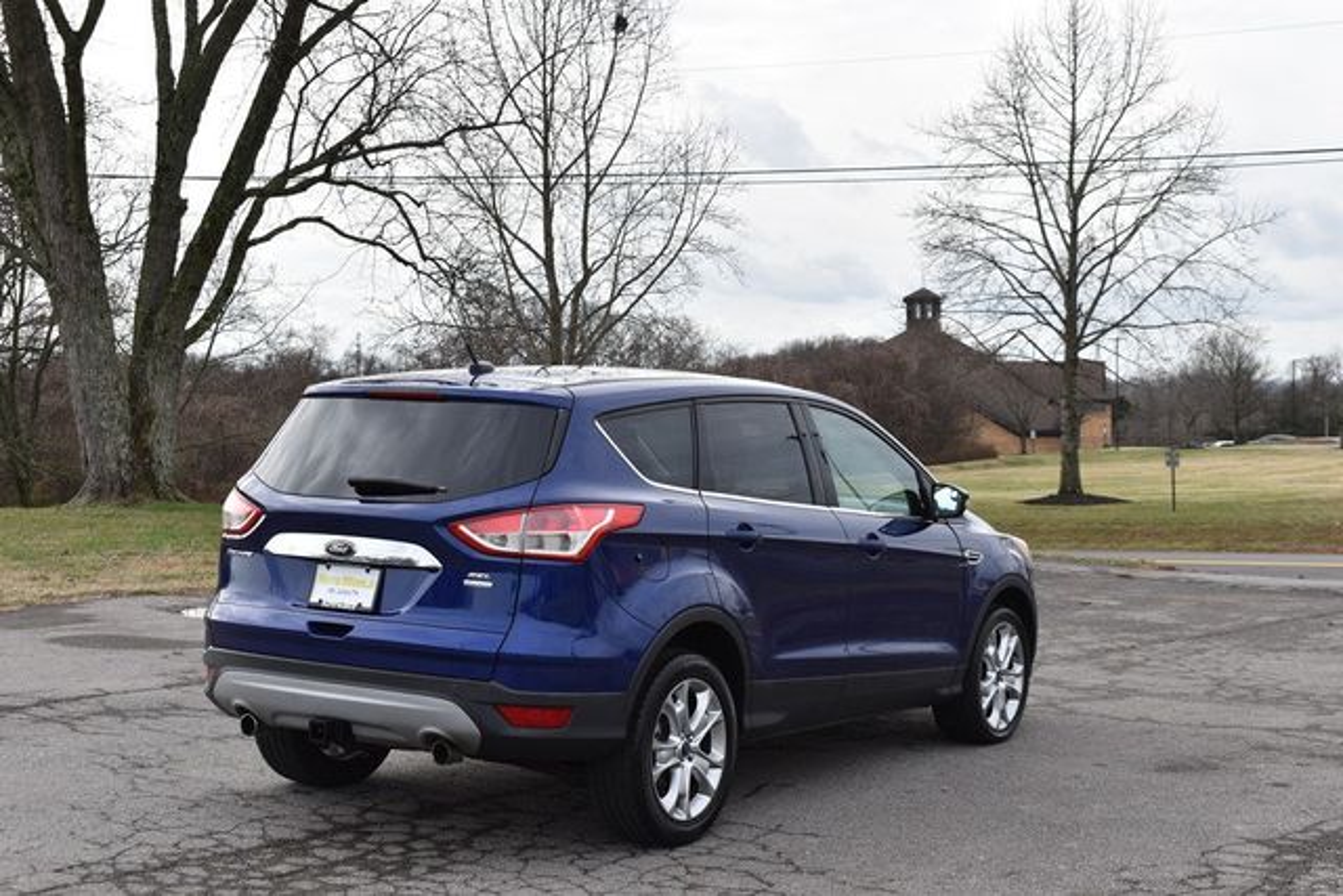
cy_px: 448
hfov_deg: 36.9
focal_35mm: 54
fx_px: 2015
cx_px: 672
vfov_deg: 25.1
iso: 125
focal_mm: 36
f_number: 8
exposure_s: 1/250
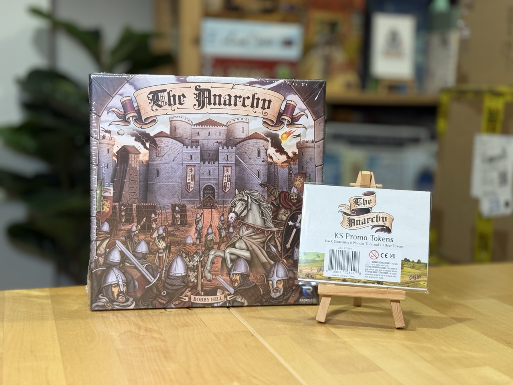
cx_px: 256
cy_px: 192
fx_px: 711
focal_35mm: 48
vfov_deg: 30.3
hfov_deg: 39.7
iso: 125
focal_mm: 6.76
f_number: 1.78
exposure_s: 1/50
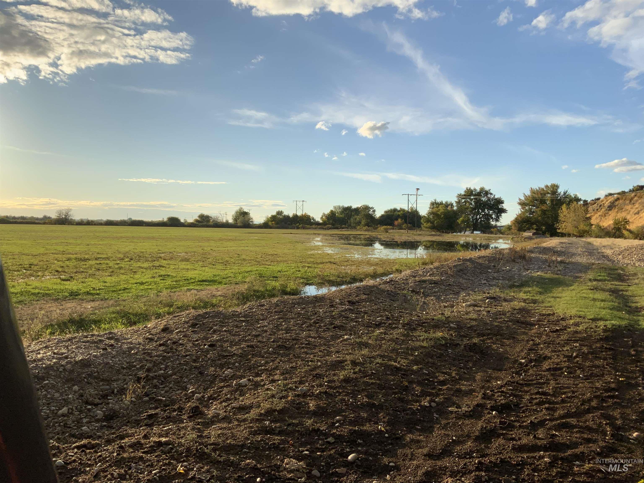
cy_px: 242
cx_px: 322
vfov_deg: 48.2
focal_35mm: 29
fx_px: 540
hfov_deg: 61.7
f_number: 1.8
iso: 16
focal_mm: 3
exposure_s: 1/2320
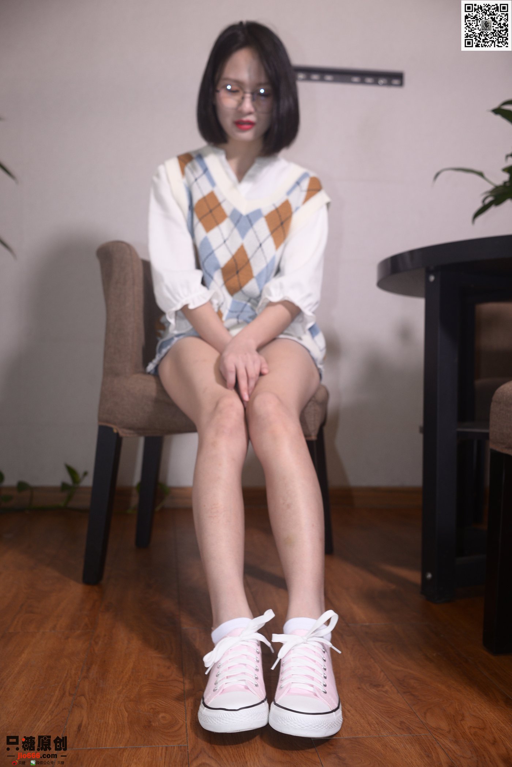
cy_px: 384
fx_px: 746
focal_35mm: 35
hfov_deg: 37.9
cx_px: 256
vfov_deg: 54.4
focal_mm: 35
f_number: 5.6
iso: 500
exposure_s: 1/60
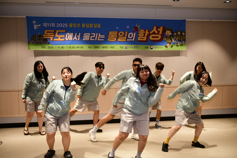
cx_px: 118
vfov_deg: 35.1
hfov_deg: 50.7
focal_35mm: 38
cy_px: 79
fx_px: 250
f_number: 2.8
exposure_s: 1/250
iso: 1000
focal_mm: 38
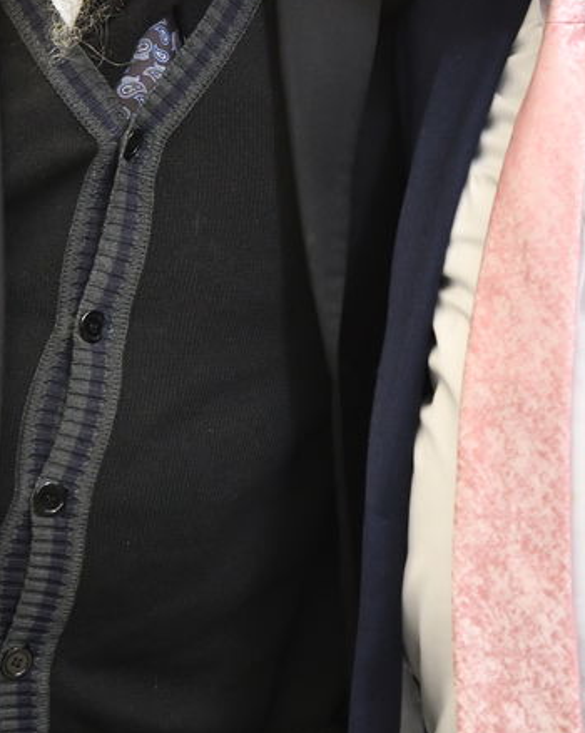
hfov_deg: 6.6
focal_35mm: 234
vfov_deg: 8.2
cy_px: 23
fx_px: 5068
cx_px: 338
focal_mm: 78
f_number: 5
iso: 1000
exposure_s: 1/200
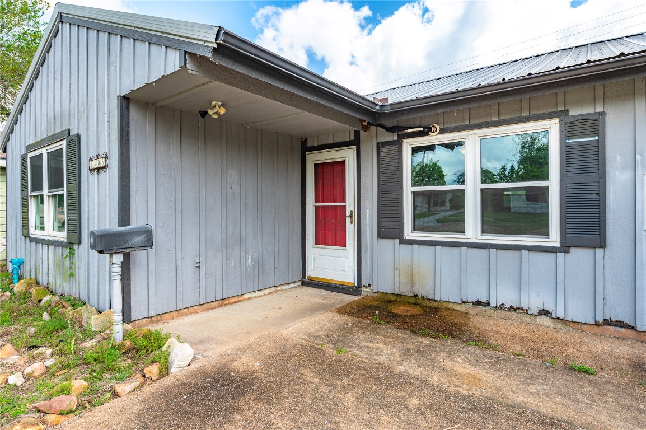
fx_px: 359
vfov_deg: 61.9
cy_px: 215
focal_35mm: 20
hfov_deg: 84.0
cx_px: 323
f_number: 11
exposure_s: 1/80
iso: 100
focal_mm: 20
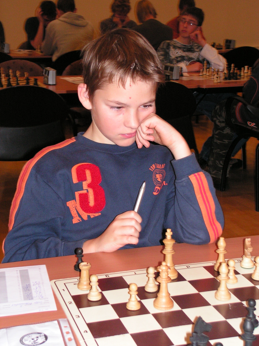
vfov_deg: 29.4
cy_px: 173
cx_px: 130
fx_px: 658
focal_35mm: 66
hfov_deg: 22.3
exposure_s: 1/80
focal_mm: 11
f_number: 3.3
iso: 200
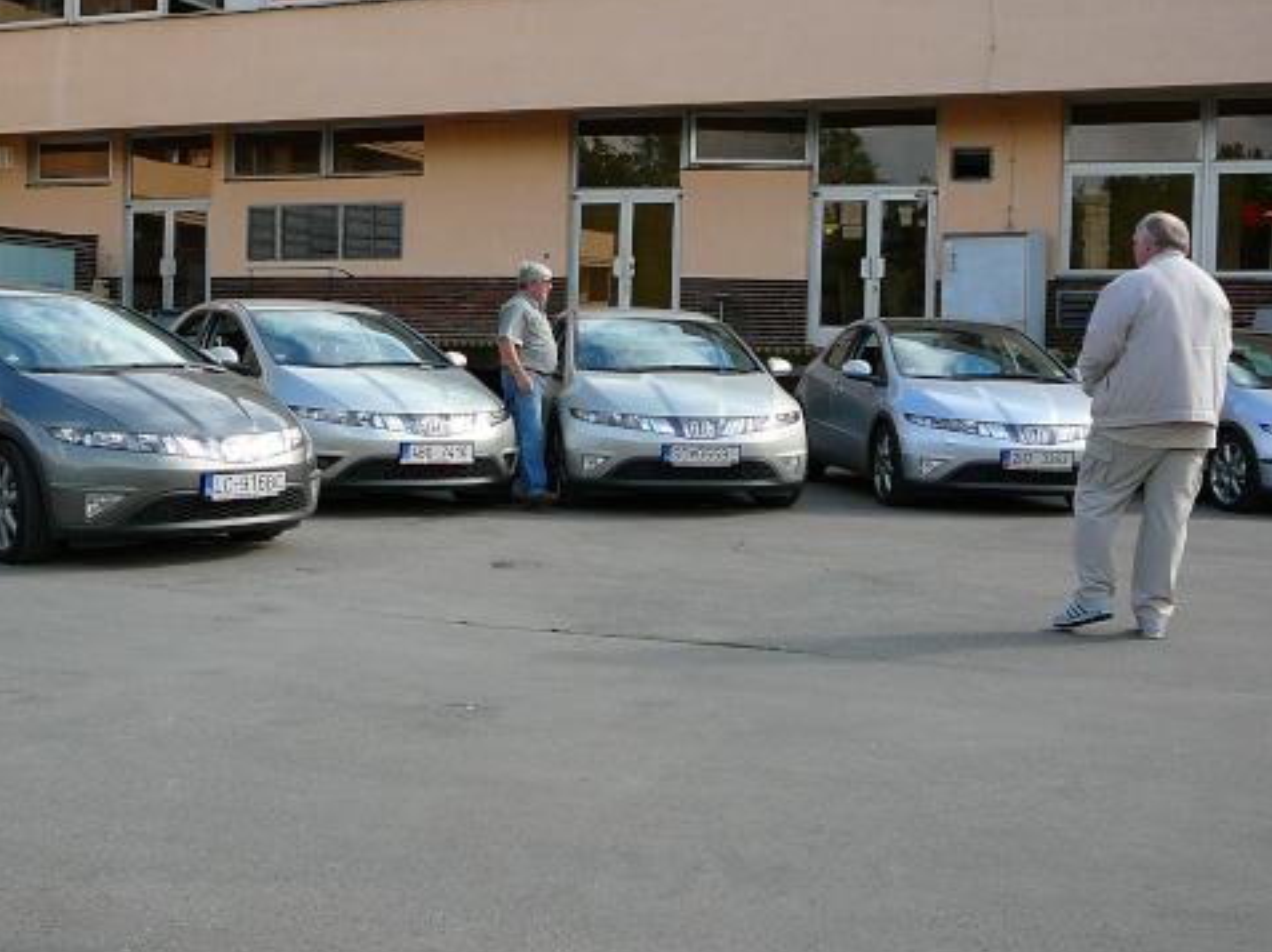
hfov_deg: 40.4
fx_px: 1726
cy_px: 419
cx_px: 552
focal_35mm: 47
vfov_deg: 30.8
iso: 80
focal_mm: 5.2
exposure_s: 1/640
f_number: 2.8
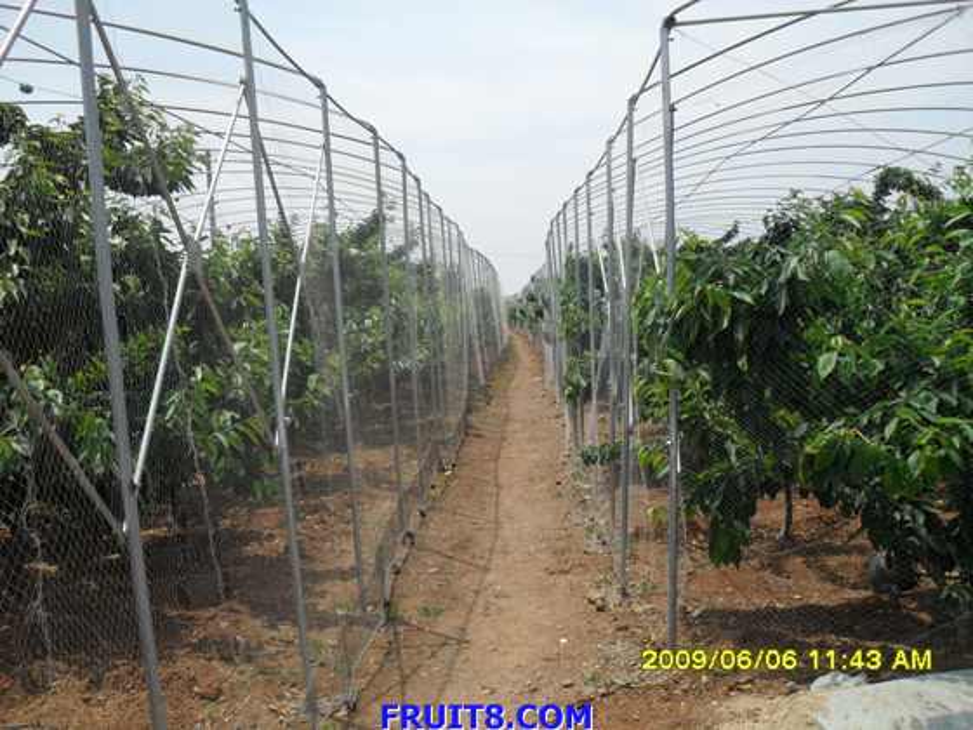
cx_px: 486
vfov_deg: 40.7
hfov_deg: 52.6
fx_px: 984
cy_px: 365
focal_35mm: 35
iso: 100
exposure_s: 1/125
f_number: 8.9
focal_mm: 6.2
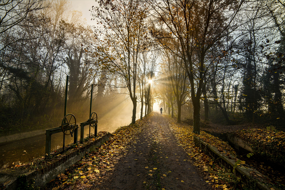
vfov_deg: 81.1
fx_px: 111
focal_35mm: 14
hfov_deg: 104.3
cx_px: 142
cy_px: 95
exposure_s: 1/80
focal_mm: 14
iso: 100
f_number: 11
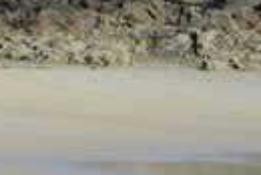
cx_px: 104
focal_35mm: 468
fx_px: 3397
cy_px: -70
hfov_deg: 4.4
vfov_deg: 2.9
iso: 400
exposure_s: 1/200
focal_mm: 145
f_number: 20
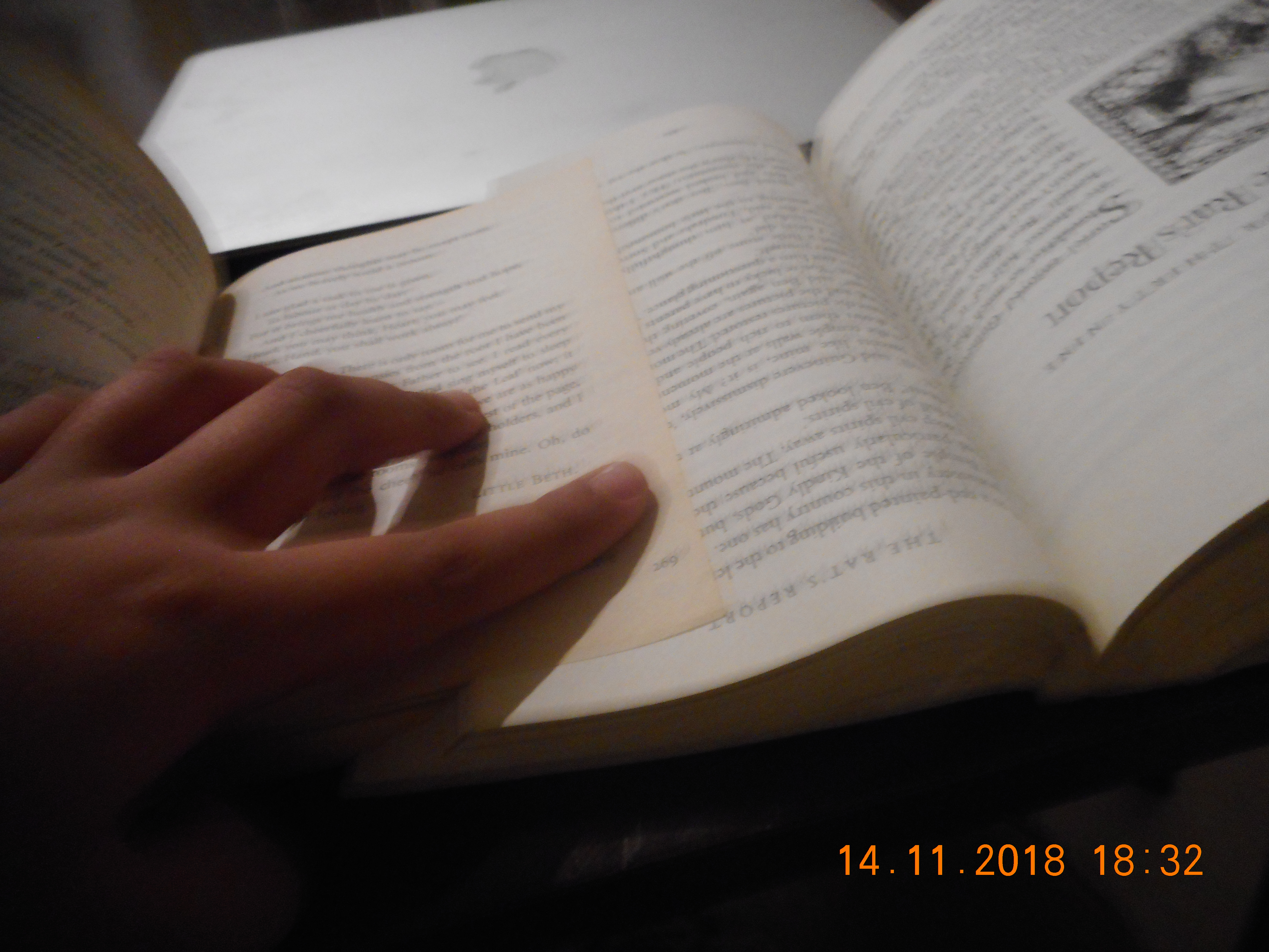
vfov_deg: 54.9
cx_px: 634
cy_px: 476
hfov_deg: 69.4
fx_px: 916
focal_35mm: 25
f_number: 3.7
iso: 400
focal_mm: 4.5
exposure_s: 1/8
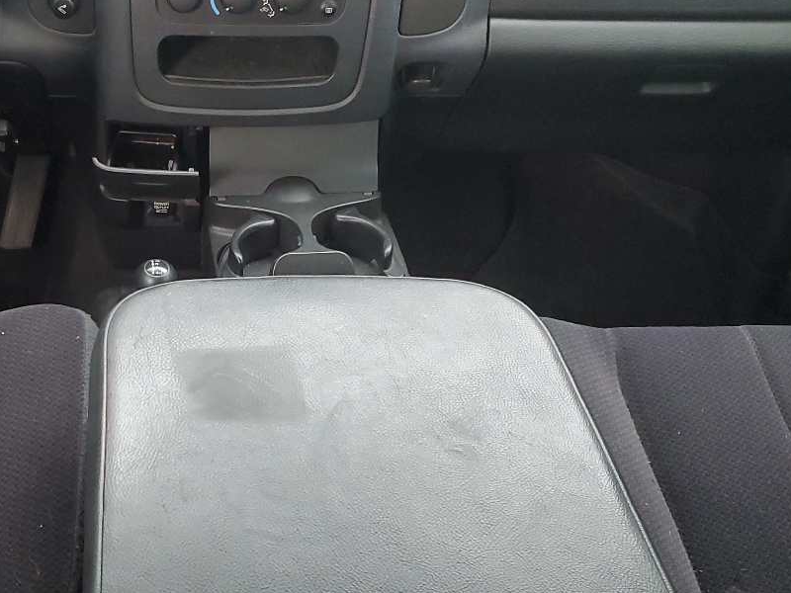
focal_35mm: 52
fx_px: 1188
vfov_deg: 28.0
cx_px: 203
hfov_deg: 36.0
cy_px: 303
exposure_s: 1/60.2
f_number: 1.5
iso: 207
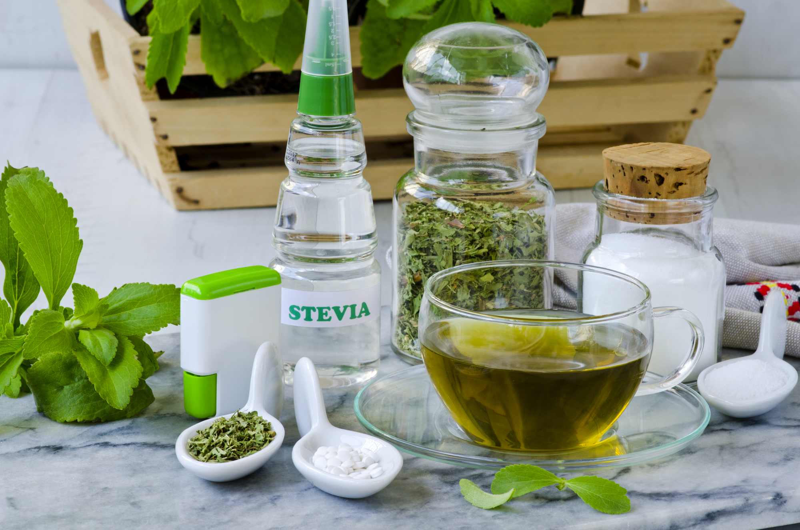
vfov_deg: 8.7
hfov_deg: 13.1
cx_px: 400
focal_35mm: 158
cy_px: 265
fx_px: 3493
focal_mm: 105
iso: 100
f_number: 16
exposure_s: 1/6
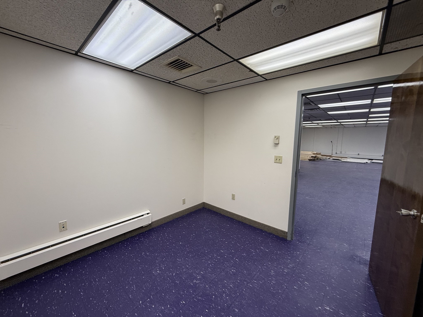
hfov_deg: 102.1
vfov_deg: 85.7
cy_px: 158
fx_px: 171
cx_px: 212
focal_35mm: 14
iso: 160
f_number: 2.2
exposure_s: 1/120
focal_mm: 2.22
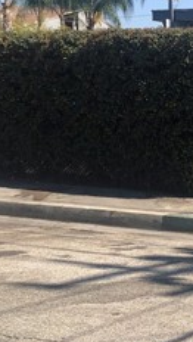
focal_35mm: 84
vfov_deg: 25.3
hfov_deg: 12.0
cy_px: 171
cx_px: 441
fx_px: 762
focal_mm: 3.99
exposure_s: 1/1372
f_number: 1.8
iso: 20
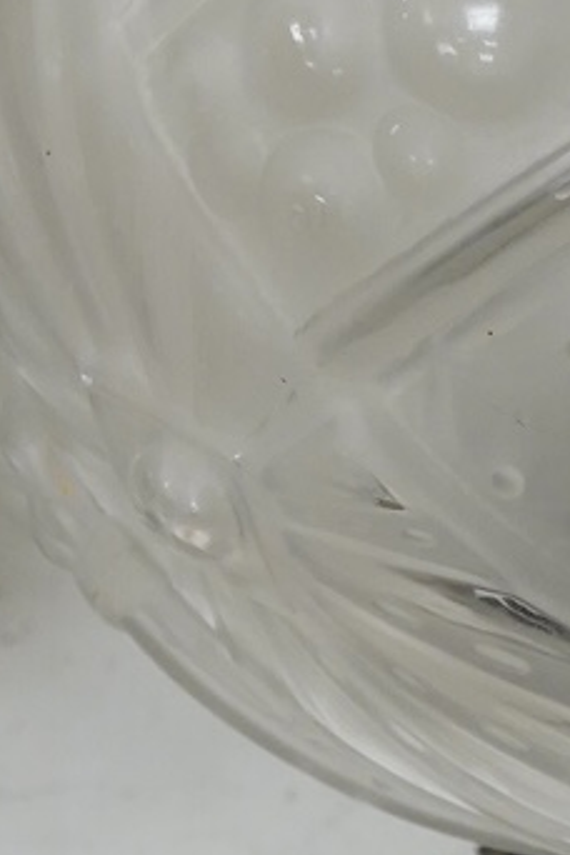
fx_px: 3515
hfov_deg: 9.1
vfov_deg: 13.9
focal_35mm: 148
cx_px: 710
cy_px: 301
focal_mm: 30
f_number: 11
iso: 2500
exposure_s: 1/160
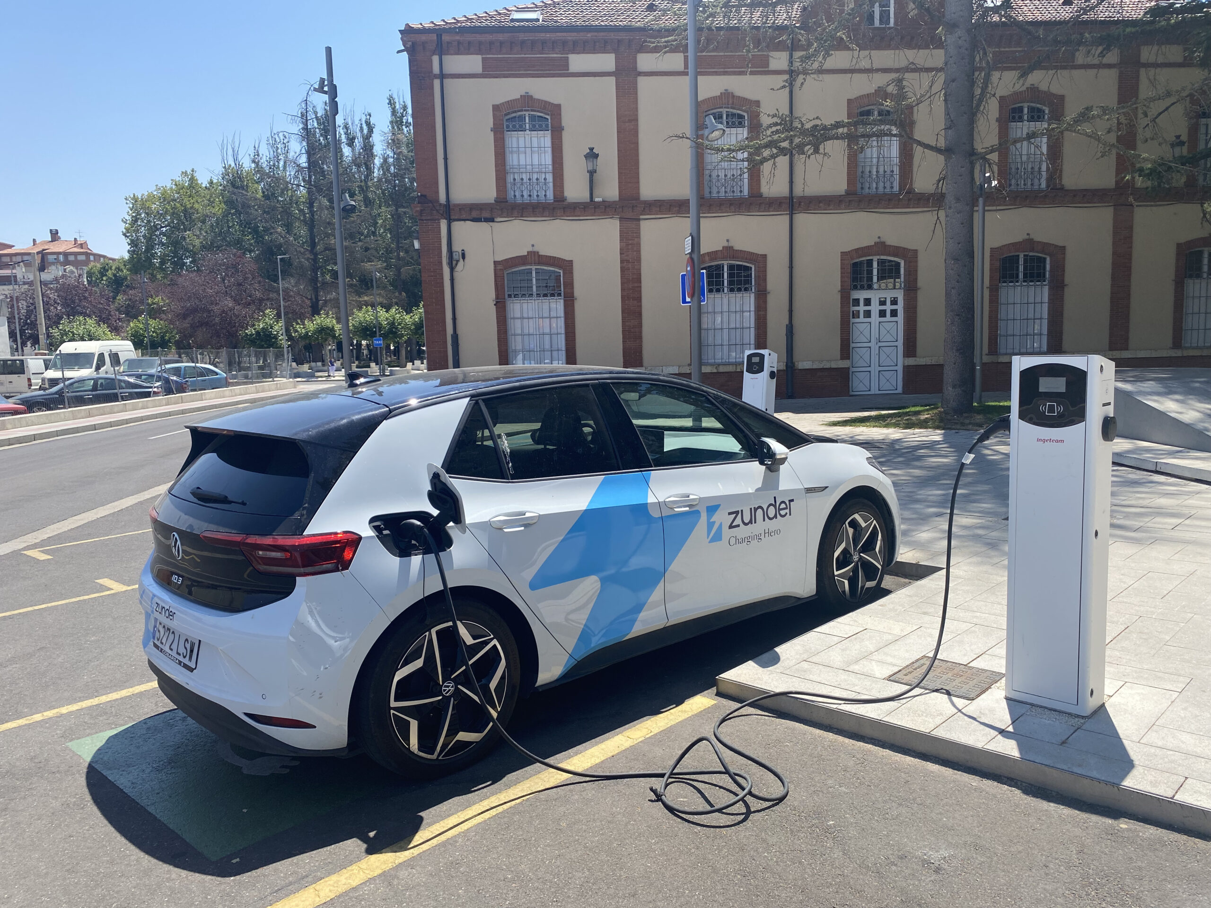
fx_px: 910
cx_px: 606
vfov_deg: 53.1
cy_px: 454
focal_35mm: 26
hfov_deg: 67.3
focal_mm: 4.25
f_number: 1.8
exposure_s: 1/2141
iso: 32
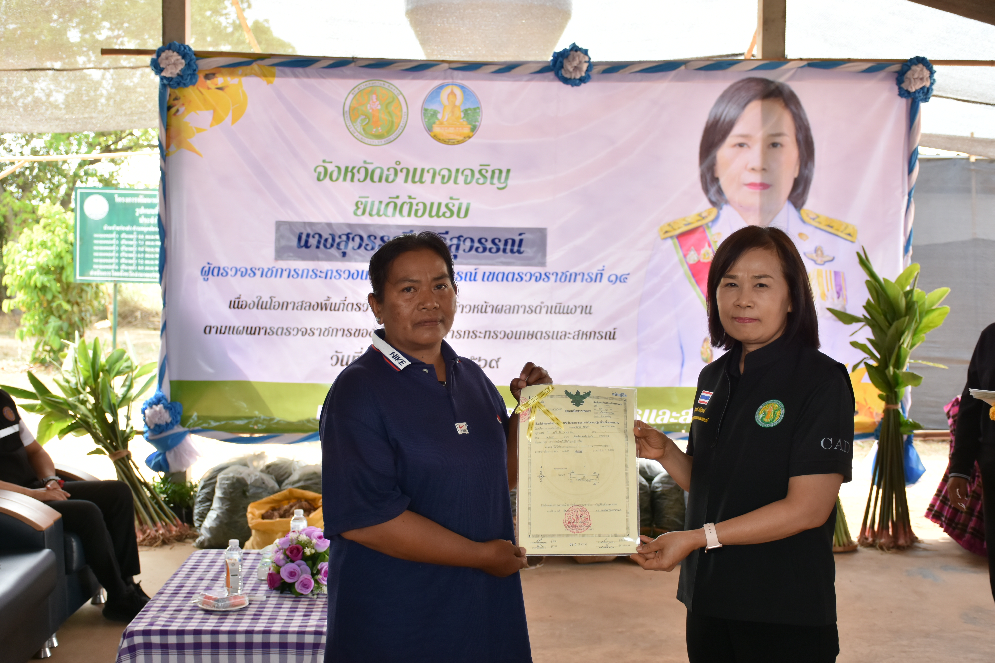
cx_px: 498
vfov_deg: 26.5
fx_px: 1409
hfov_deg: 38.9
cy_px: 332
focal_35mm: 51
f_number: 4.2
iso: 360
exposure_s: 1/250
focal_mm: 34
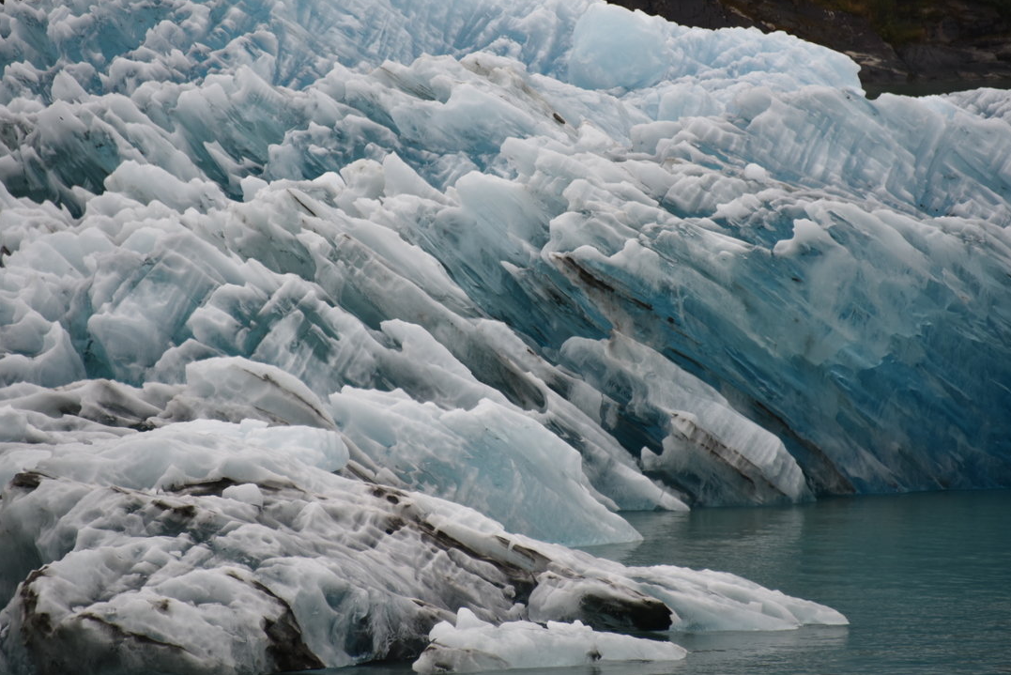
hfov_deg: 6.9
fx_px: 8344
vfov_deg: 4.6
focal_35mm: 297
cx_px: 507
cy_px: 277
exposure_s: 1/500
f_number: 5.6
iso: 500
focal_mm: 250
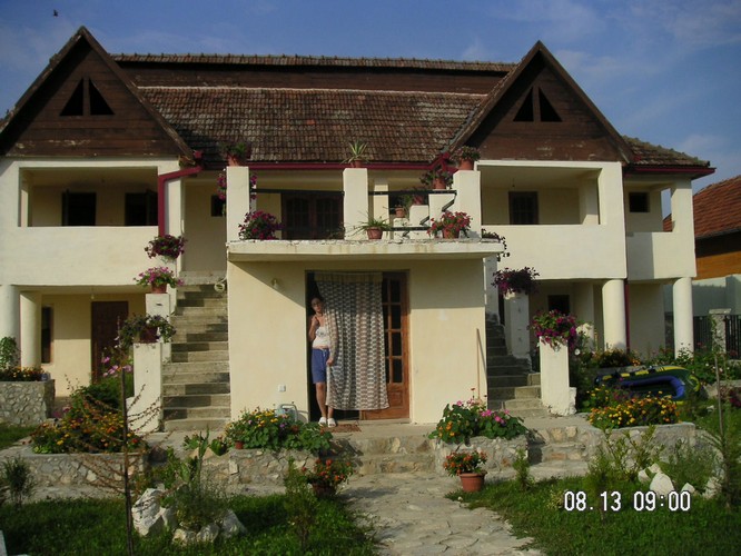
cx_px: 370
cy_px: 278
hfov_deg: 50.1
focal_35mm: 37
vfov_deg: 38.7
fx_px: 792
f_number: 6.7
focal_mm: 5.7
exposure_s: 1/180
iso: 50
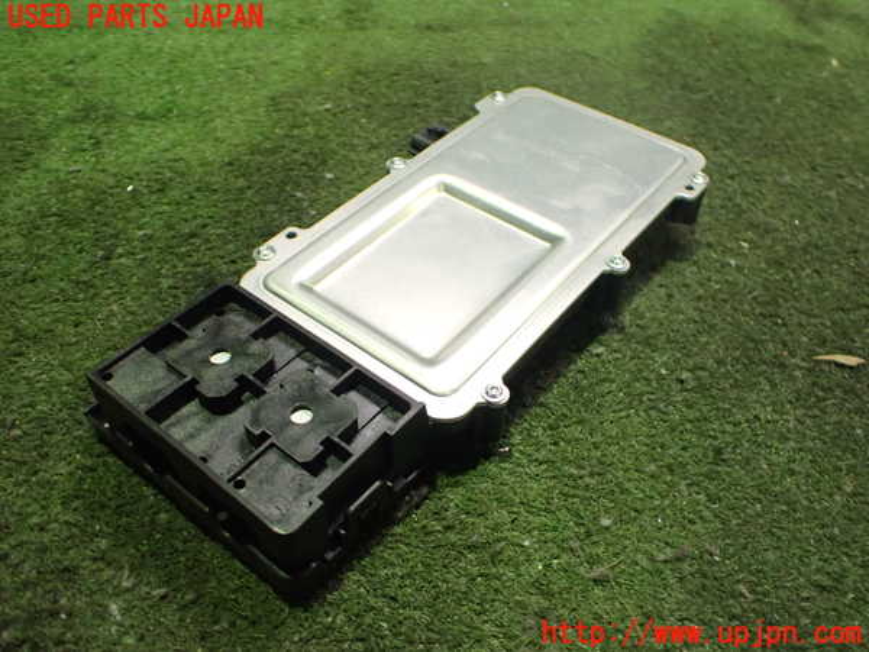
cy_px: 326
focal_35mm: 30
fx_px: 753
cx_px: 434
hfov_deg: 60.0
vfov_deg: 46.8
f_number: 2.3
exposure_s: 1/30
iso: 800
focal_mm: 5.4
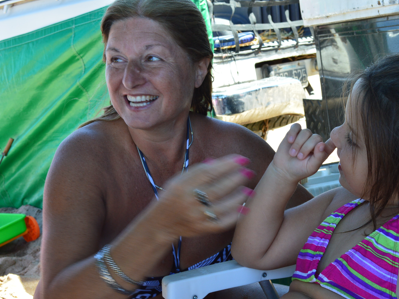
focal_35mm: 56
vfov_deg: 26.1
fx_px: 645
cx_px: 223
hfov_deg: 34.3
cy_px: 151
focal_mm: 34
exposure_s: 1/100
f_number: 9
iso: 400
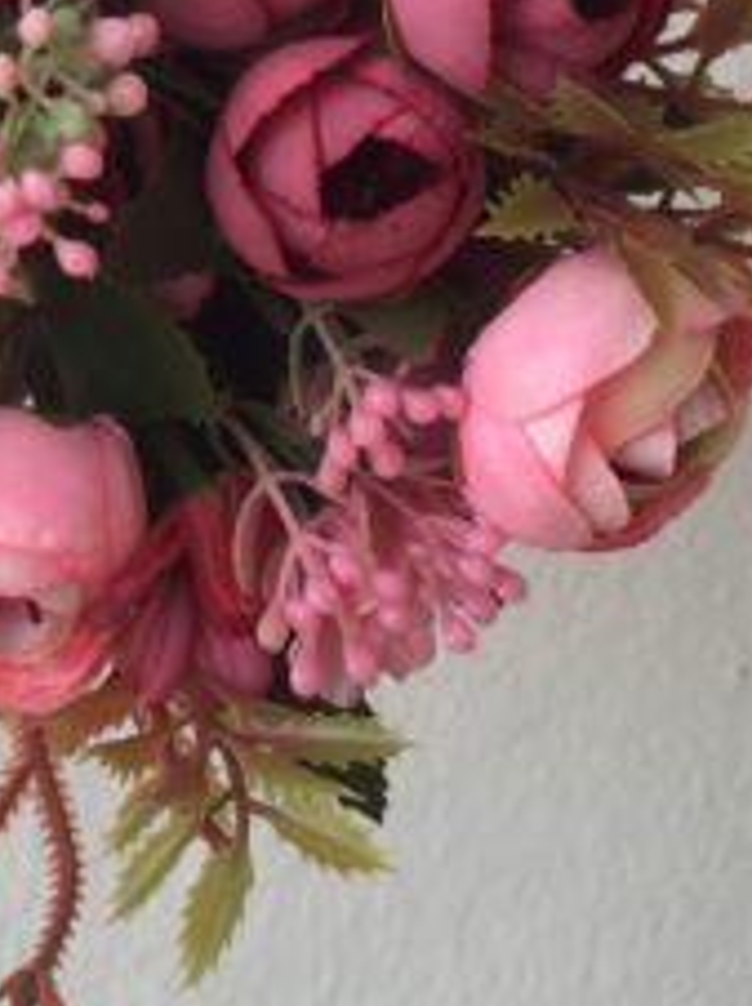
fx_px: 2235
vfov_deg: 24.4
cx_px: 133
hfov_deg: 18.9
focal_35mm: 77
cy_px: 31
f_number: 2.2
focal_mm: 4.15
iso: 32
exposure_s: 1/581
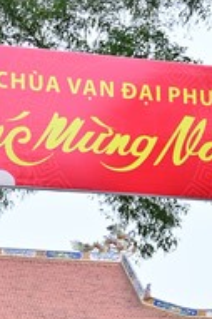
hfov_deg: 10.6
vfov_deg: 14.4
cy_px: 538
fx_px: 1141
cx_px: 167
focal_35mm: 129
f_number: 7.1
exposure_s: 1/200
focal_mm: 38
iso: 125
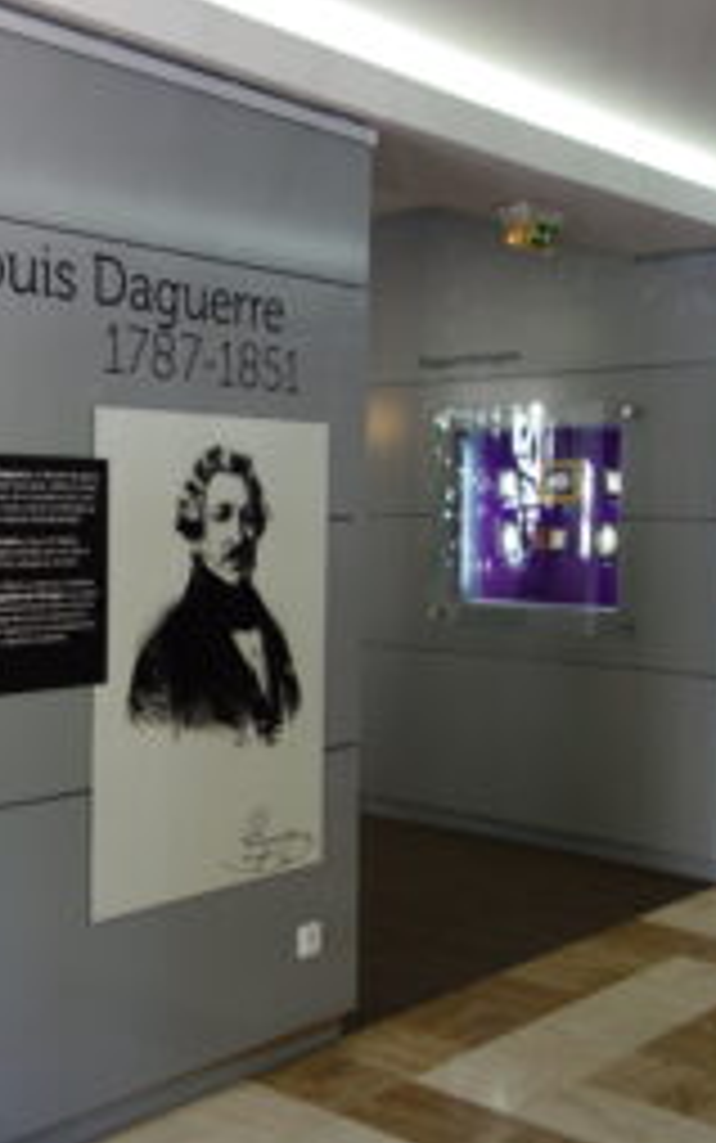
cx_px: 167
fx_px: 1403
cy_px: 592
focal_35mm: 45
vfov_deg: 44.3
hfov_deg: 28.1
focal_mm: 10.4
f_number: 1.8
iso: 125
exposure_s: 1/60
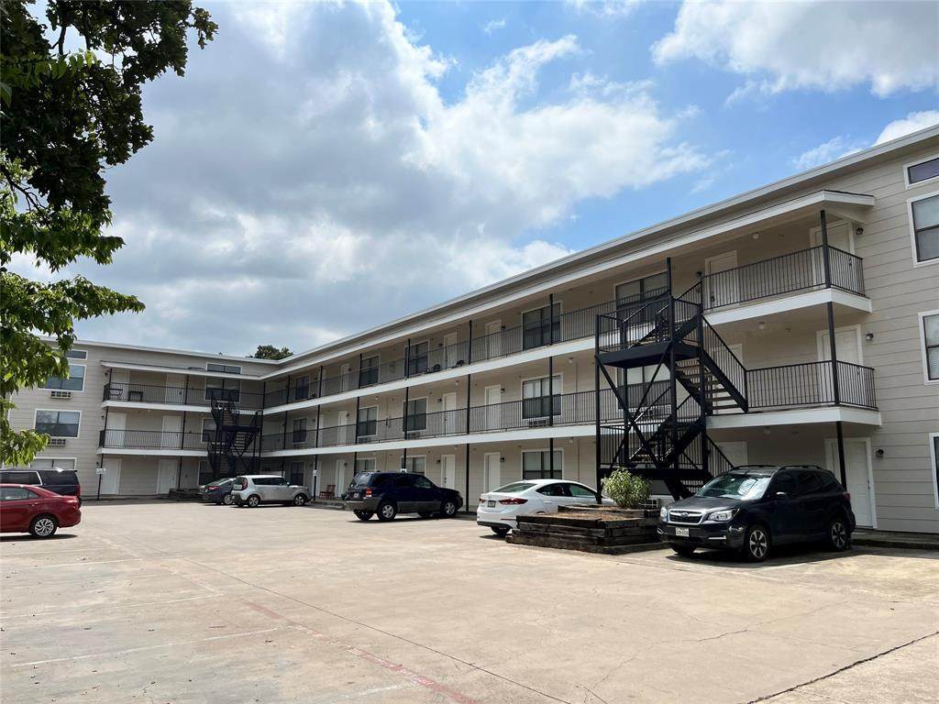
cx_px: 470
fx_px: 705
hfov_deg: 67.3
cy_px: 352
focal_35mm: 26
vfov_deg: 53.1
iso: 50
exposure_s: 1/8403
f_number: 1.6
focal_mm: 5.1
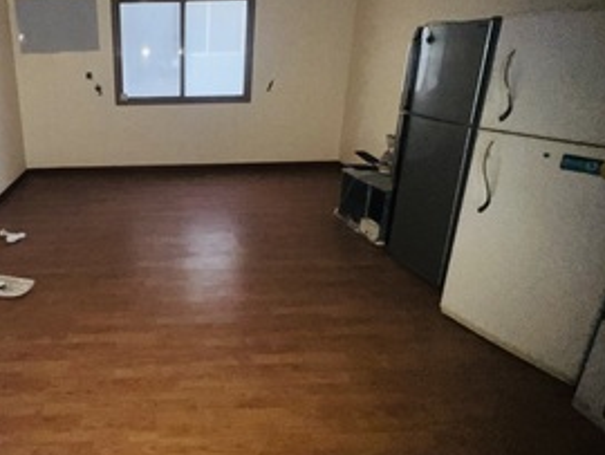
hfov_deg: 71.2
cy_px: 178
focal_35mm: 22
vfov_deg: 60.6
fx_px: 385
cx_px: 151
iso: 125
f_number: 1.8
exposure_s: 1/39
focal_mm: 1.57
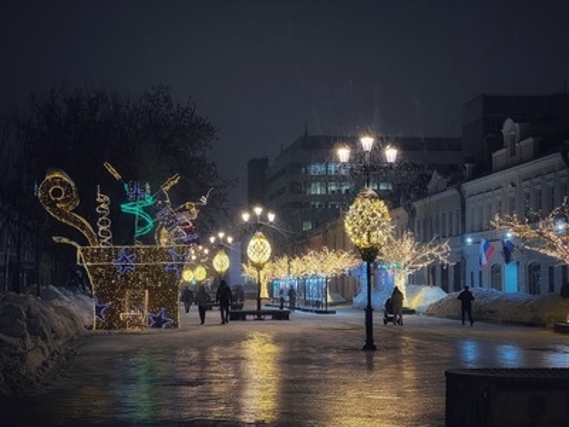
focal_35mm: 77
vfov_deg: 19.1
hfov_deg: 25.3
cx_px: 284
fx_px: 1266
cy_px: 214
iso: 800
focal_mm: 9
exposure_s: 1/25
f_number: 2.8
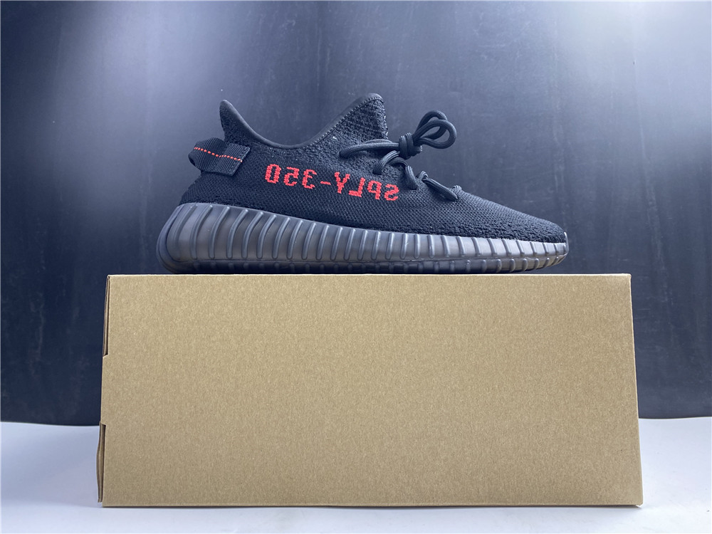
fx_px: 535
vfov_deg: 53.1
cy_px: 267
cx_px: 356
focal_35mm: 26
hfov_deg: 67.3
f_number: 1.8
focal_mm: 4.25
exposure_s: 1/50
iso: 125
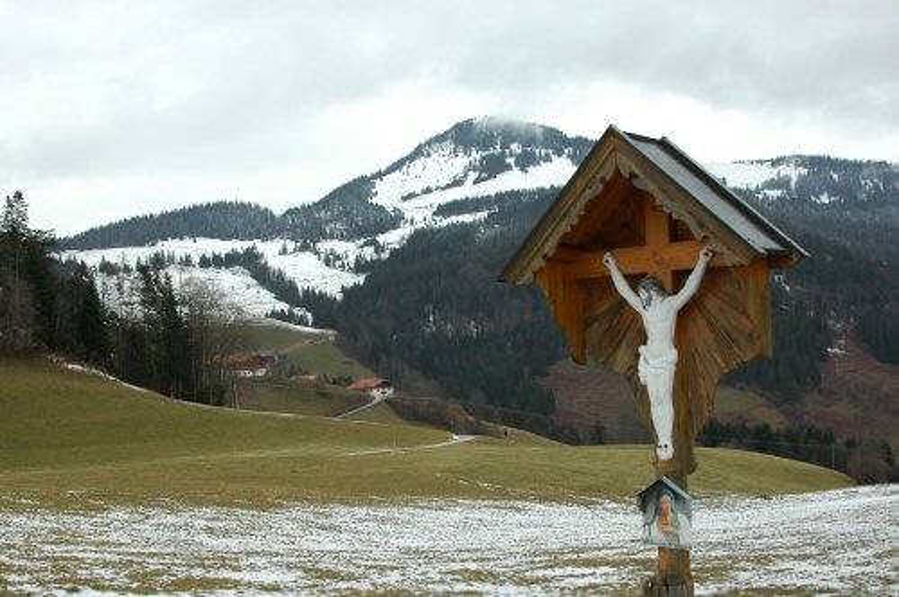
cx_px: 450
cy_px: 298
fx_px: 1047
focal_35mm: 42
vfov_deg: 31.8
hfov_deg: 46.5
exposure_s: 1/125
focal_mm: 28
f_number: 5
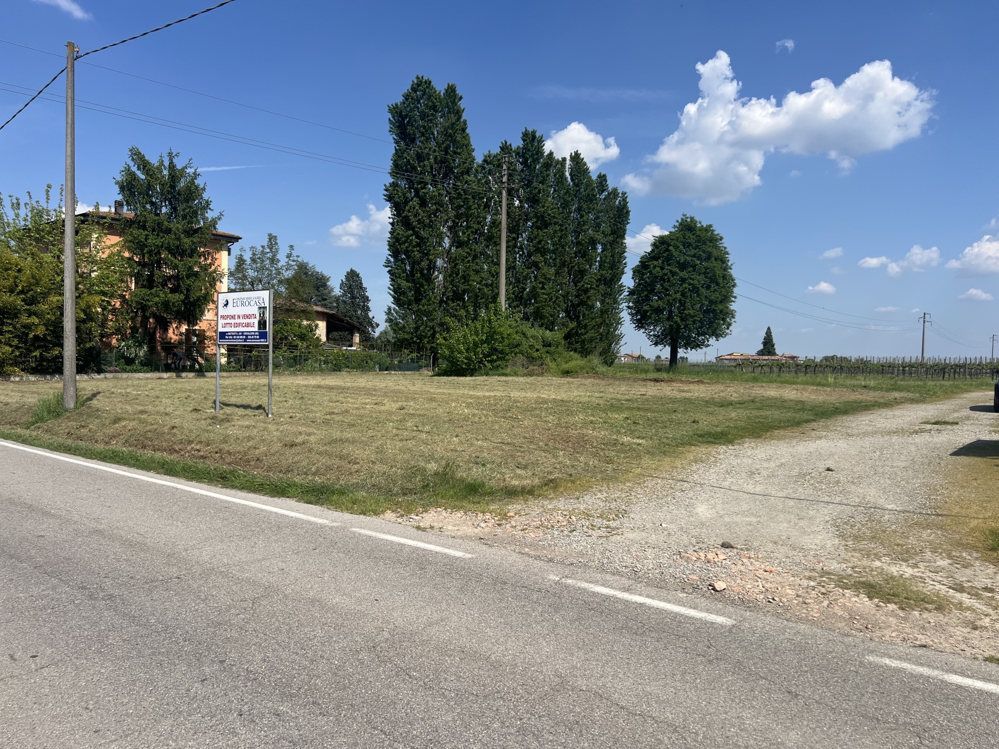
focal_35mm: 26
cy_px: 374
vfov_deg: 53.1
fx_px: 750
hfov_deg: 67.3
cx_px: 500
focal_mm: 5.7
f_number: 1.5
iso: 50
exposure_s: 1/5587
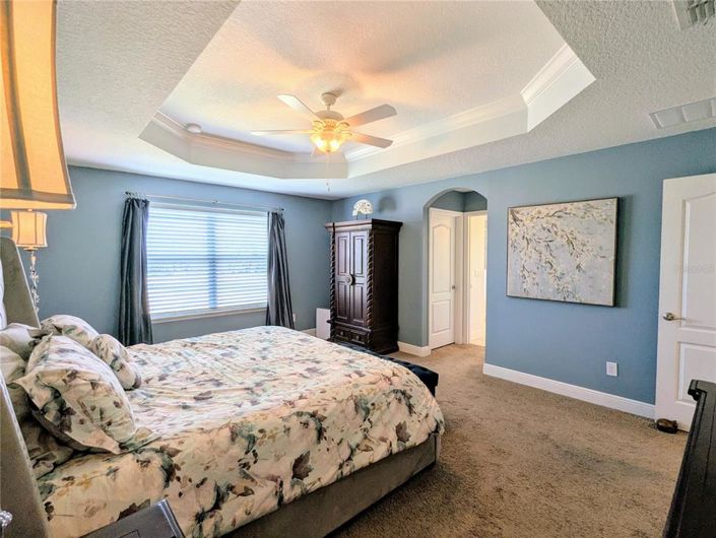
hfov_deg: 94.4
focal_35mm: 16
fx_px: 331
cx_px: 358
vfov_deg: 78.2
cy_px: 269
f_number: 2.2
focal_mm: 2.35
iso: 59
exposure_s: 1/120
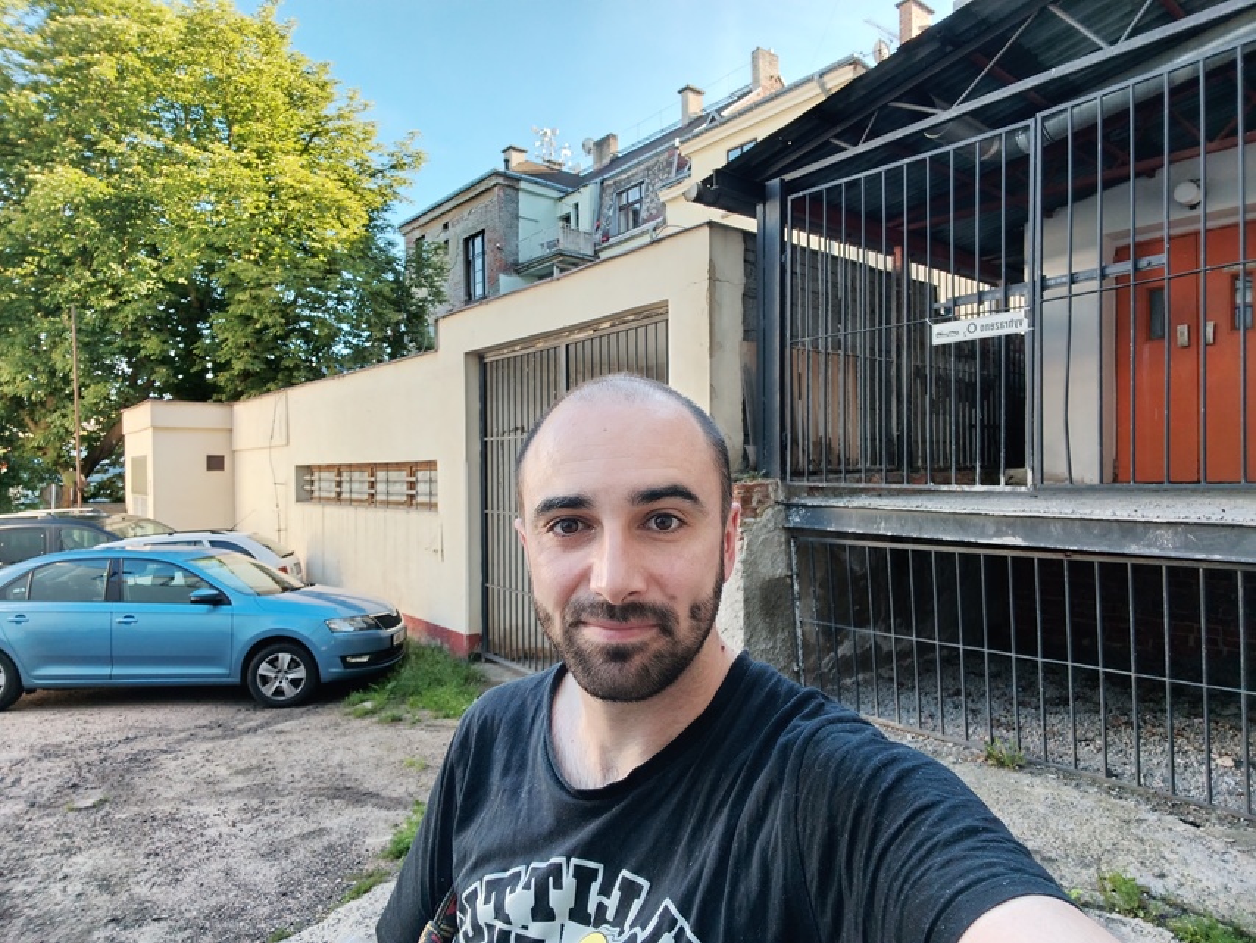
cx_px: 628
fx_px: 762
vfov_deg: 63.5
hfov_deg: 79.0
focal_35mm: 21
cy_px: 472
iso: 256
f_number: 2.1
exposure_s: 1/100
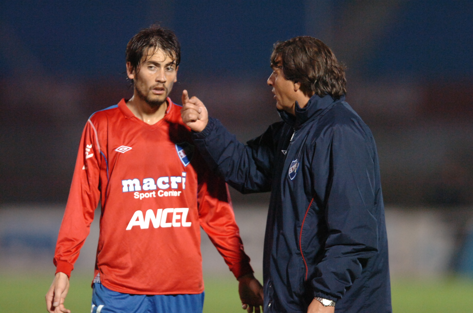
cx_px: 236
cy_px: 156
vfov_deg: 2.3
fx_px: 7867
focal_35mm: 600
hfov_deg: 3.4
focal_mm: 400
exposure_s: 1/400
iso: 1250
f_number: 3.5
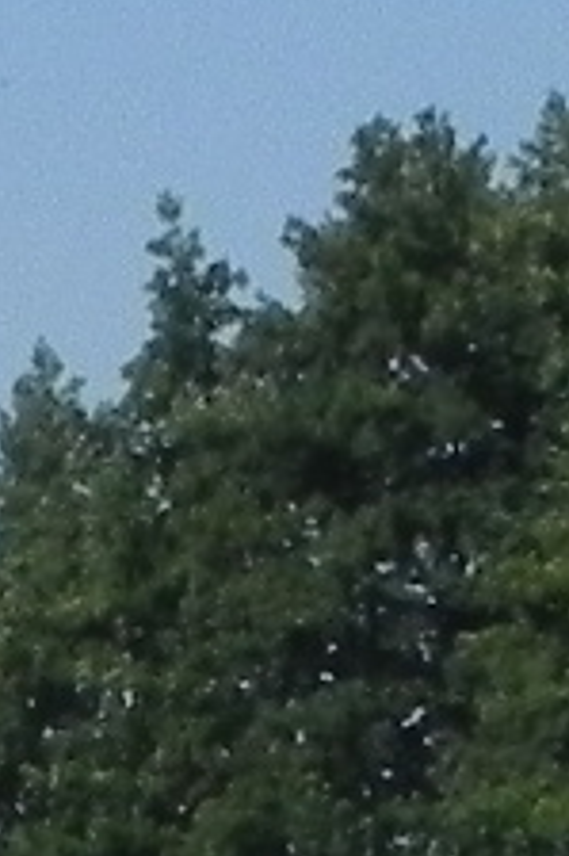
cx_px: -829
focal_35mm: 352
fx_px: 8358
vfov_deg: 5.7
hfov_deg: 3.8
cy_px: 1658
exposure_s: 1/584
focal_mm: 6.6
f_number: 8
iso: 160
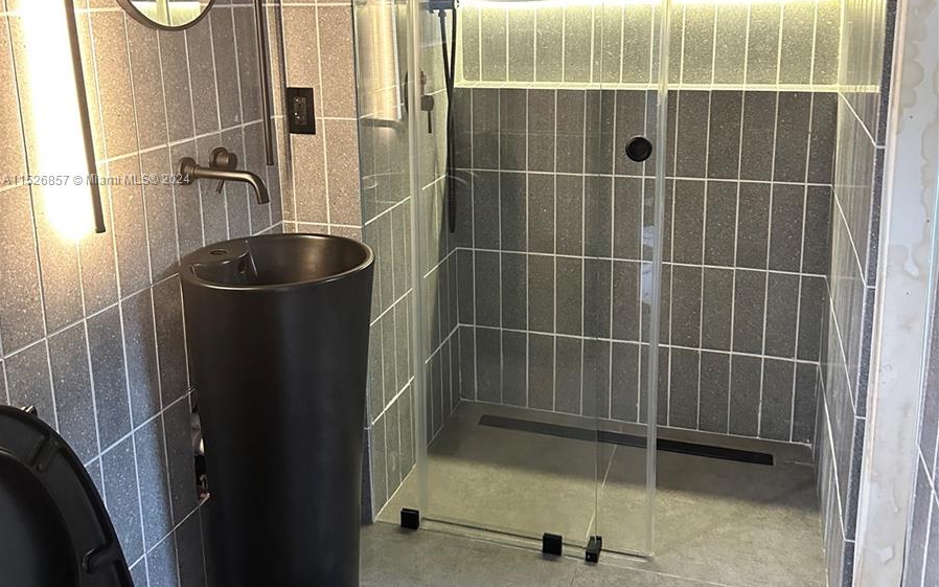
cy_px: 180
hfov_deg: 56.7
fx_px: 870
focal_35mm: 34
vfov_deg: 36.7
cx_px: 470
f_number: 1.78
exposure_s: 1/60
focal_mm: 6.86
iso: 640
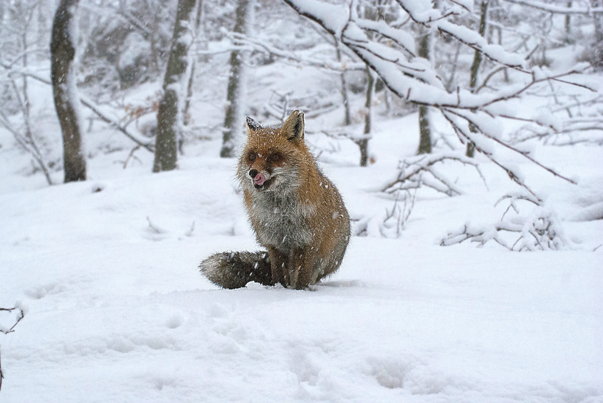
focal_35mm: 105
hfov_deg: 19.4
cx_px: 302
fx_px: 1761
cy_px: 202
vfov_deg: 13.1
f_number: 9
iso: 1600
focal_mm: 70
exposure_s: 1/200
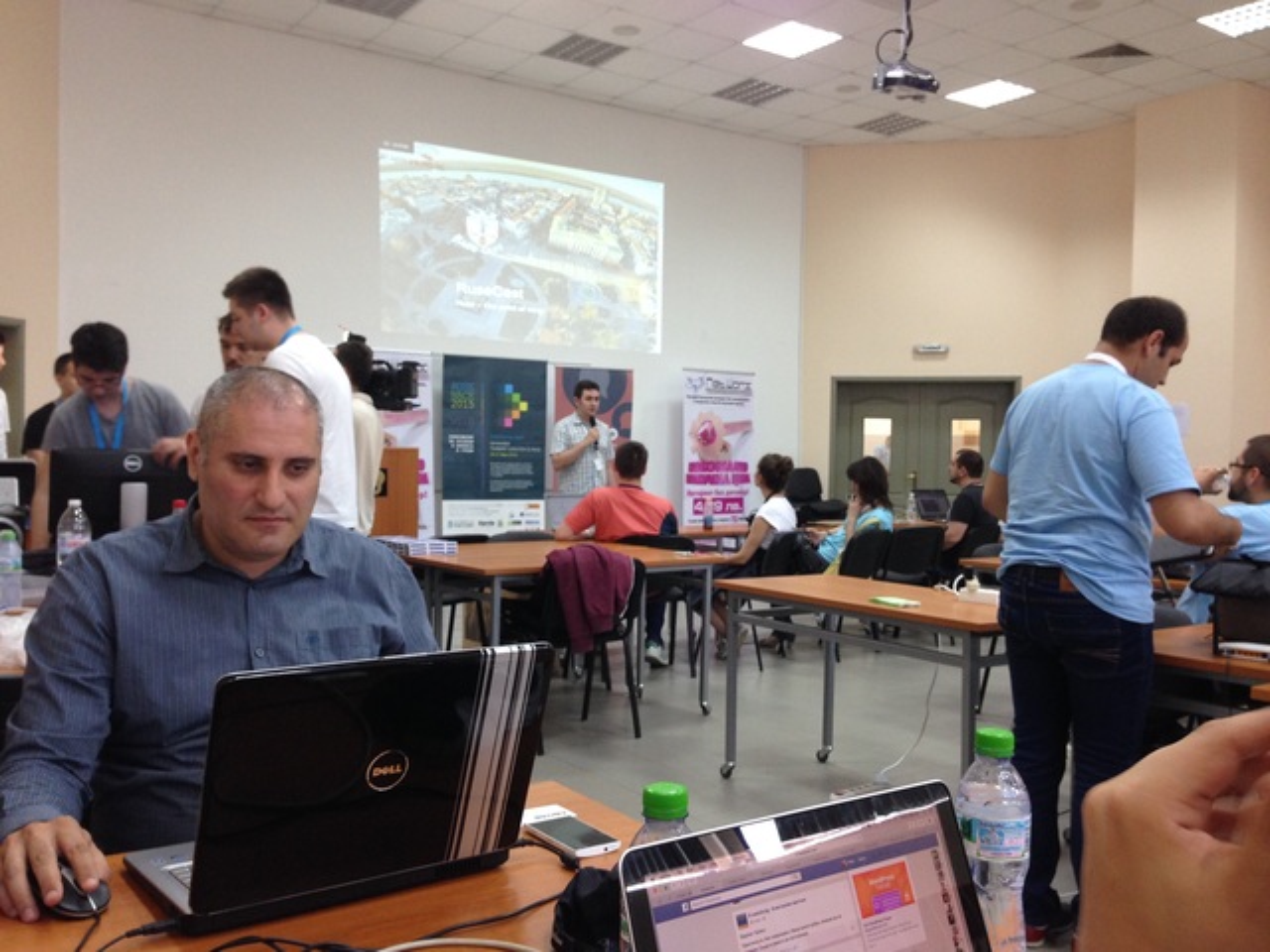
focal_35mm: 33
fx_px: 1211
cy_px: 476
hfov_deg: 55.4
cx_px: 635
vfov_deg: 42.9
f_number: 2.4
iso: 100
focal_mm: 4.12
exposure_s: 1/20
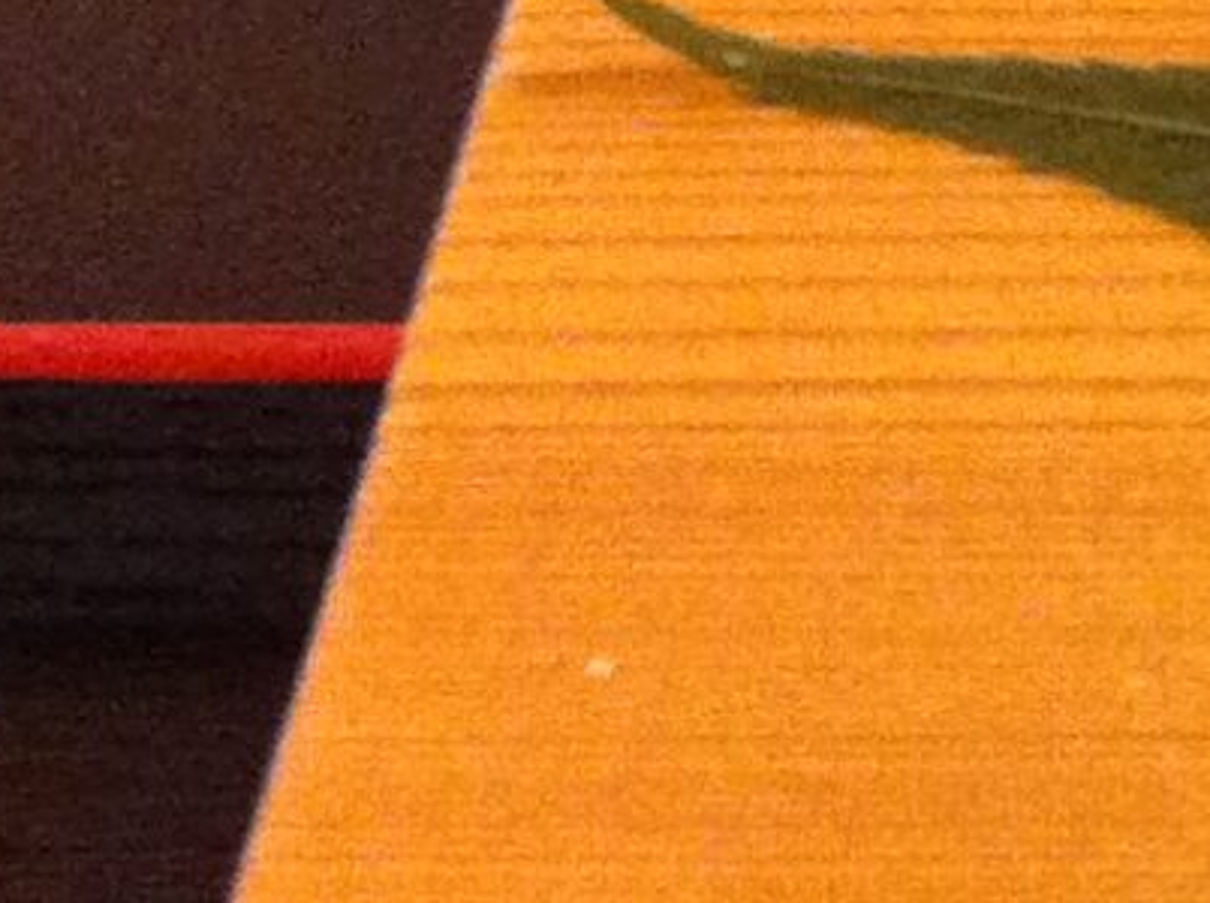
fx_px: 7781
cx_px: 2751
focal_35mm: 223
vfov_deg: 6.6
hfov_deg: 8.3
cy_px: 1186
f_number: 2.8
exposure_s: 1/15
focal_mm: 3.85
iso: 500
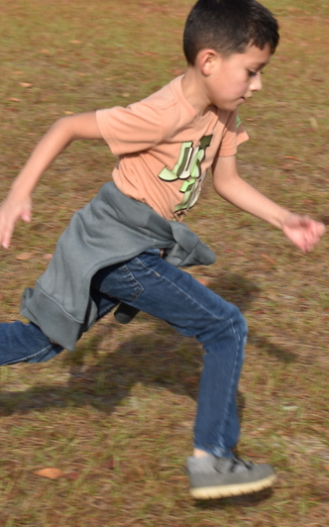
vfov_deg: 18.1
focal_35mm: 115
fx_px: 1652
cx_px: 242
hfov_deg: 11.4
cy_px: 264
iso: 100
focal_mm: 50
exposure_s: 1/250
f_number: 7.1
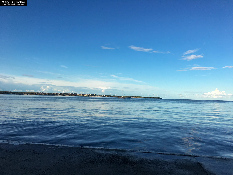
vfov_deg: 48.2
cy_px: 88
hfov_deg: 61.7
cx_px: 116
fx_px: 195
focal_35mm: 29
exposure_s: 1/1600
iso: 25
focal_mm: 4.15
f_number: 2.2
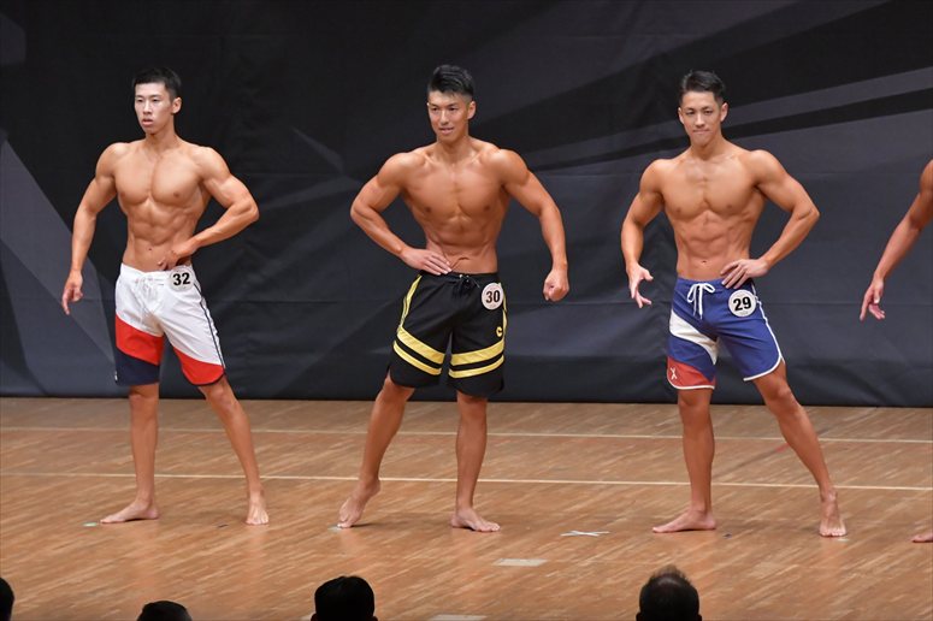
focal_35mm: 240
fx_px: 6217
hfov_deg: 8.6
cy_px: 310
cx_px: 466
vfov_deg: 5.7
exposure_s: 1/400
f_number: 5.6
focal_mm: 160
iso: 6400
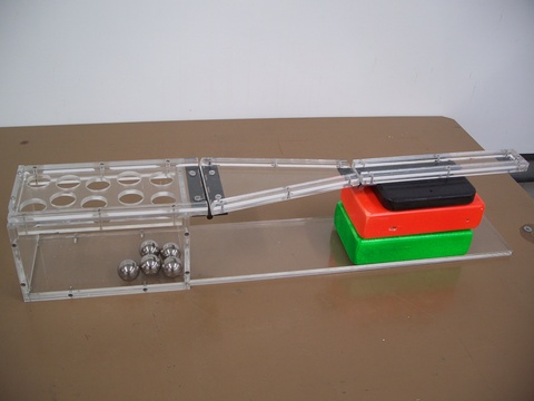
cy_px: 200
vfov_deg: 38.7
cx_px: 267
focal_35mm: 37
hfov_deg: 50.1
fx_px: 571
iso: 100
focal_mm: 7.8
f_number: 2.8
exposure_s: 1/30
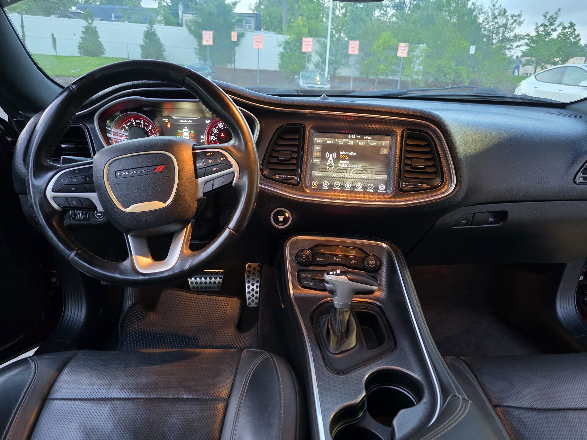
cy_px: 220
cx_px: 294
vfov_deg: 58.9
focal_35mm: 23
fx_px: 390
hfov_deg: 73.9
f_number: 1.7
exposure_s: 1/33.3
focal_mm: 6.3
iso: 640
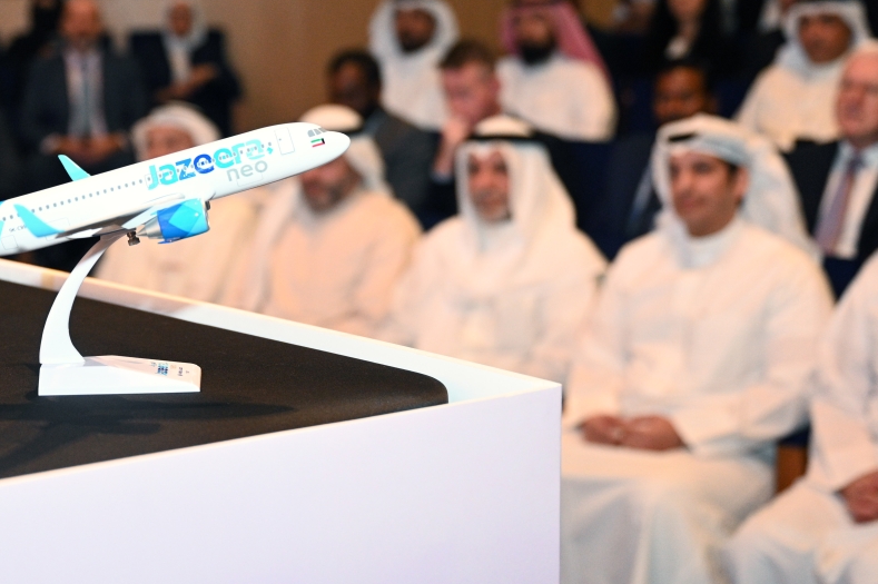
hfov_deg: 26.6
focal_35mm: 76
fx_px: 1852
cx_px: 352
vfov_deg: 17.8
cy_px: 162
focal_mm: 50
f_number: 3.2
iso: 3200
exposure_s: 1/200
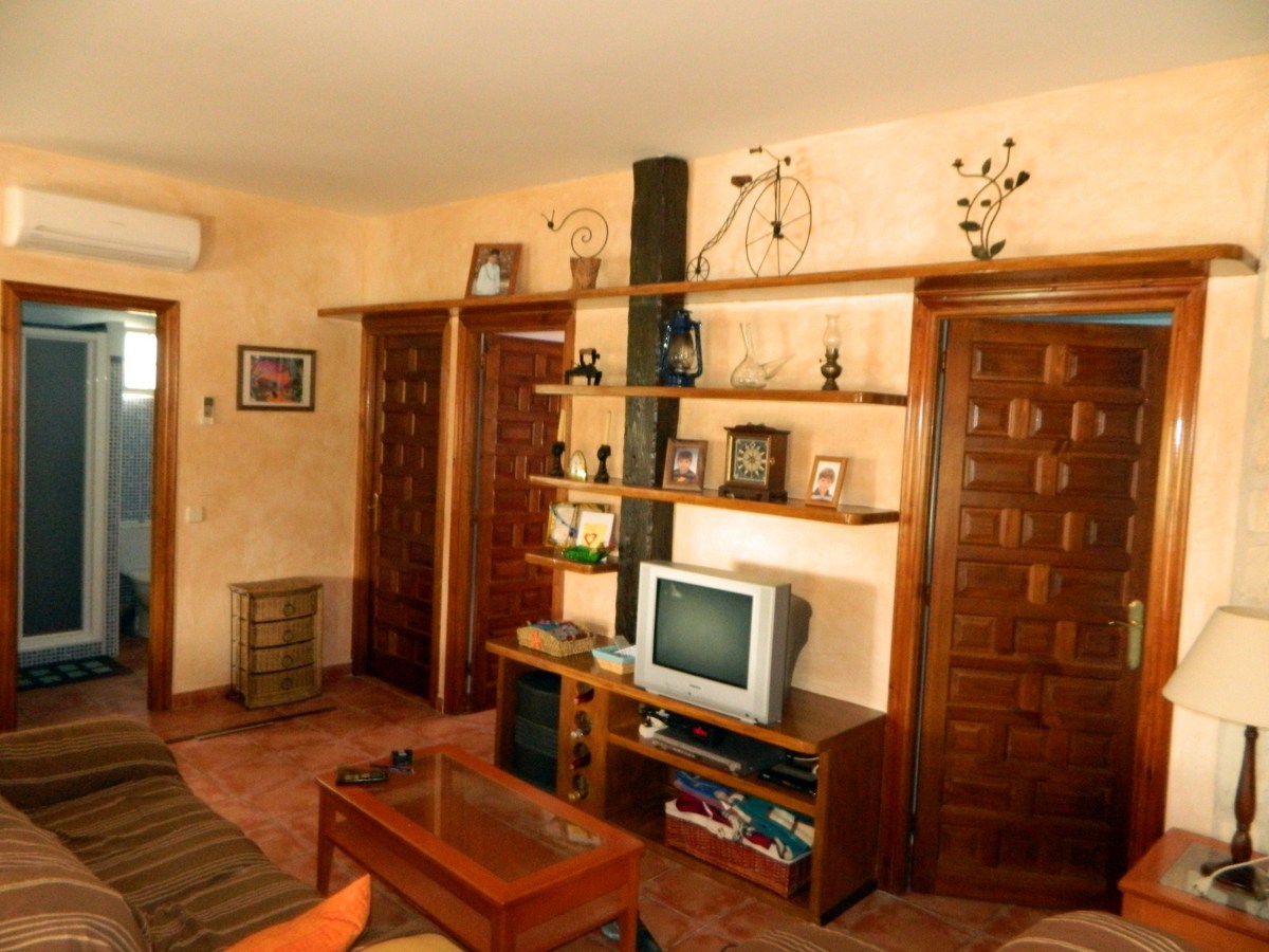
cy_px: 476
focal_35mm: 25
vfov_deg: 54.9
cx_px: 634
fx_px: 916
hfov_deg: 69.4
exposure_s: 1/8
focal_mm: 4.5
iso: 400
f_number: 3.1
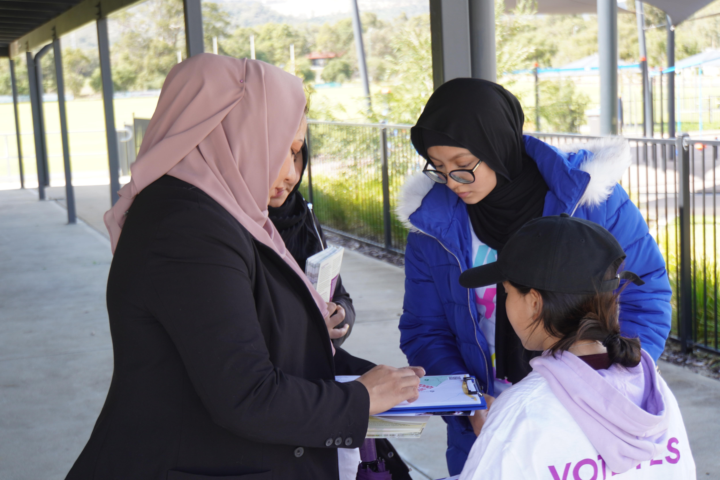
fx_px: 1230
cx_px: 360
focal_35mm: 62
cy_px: 240
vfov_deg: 22.1
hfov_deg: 32.6
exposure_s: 1/80
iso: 125
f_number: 5
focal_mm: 41
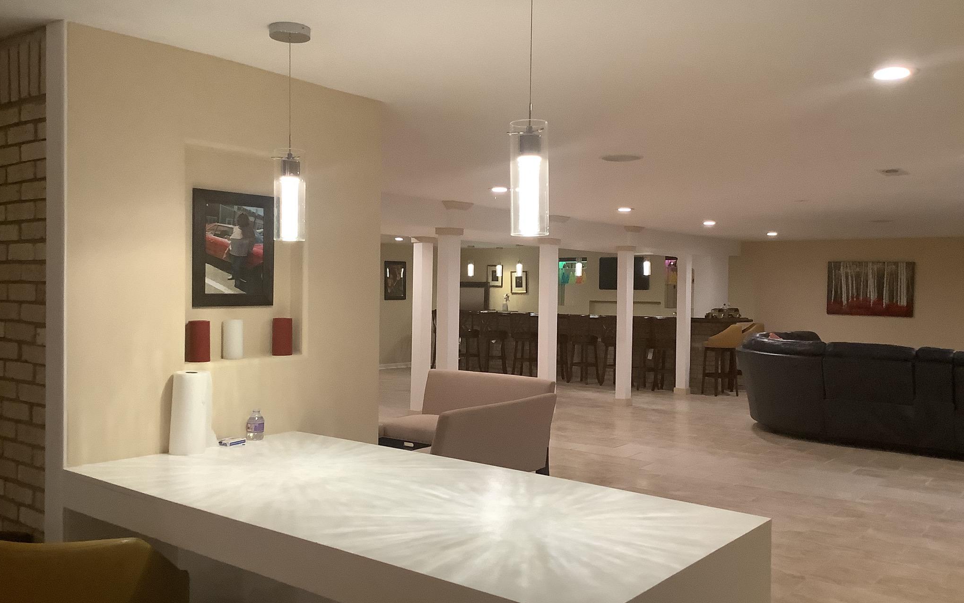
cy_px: 303
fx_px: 867
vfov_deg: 38.3
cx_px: 480
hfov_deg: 58.1
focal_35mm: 33
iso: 200
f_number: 2.4
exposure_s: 1/60
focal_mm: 3.3
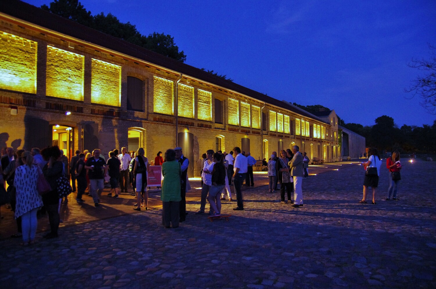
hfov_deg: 62.0
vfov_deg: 43.4
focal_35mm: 30
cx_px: 218
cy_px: 144
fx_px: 363
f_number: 2.8
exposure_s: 1/15
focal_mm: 20
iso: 3200
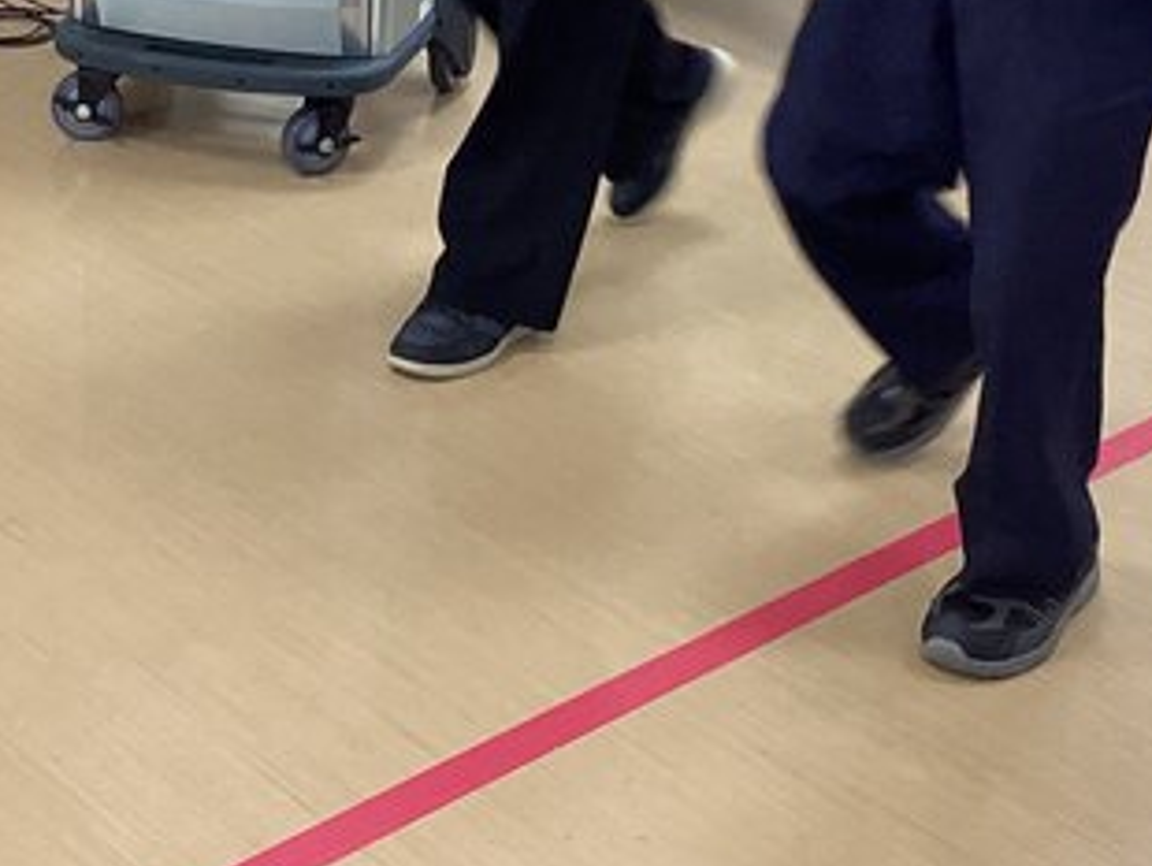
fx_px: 2664
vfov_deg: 18.0
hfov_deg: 24.4
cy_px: -7
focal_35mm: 80
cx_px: 494
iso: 160
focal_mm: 3.3
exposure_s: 1/60
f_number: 2.4
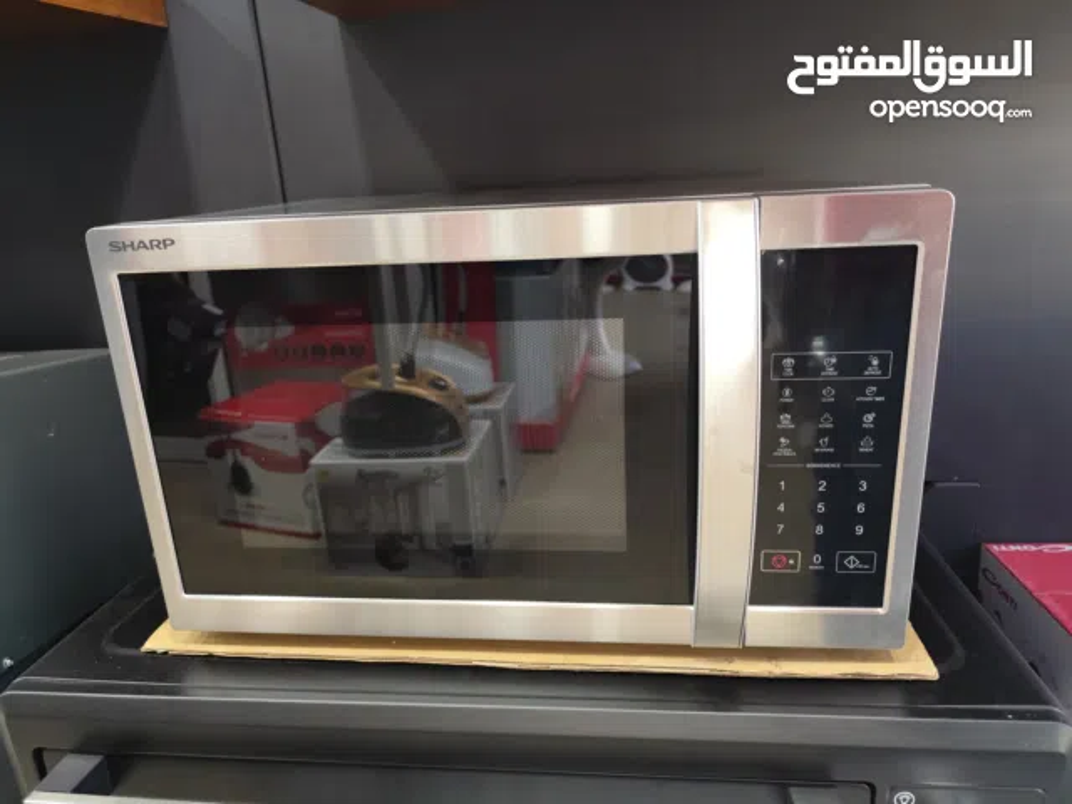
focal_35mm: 23
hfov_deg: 73.9
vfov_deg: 58.9
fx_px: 712
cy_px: 402
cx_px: 536
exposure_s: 1/50
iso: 400
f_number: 1.65
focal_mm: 6.14
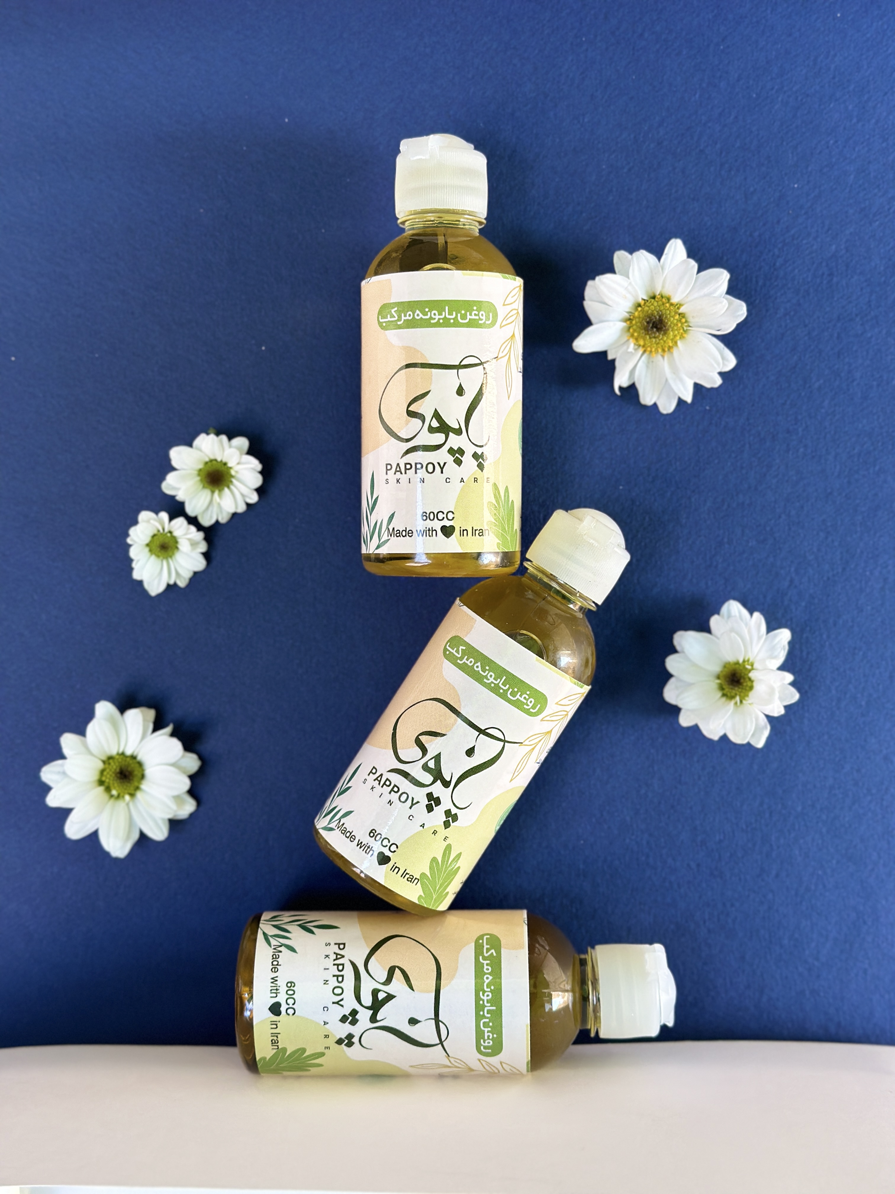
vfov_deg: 39.7
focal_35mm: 48
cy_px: 597
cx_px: 448
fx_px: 1655
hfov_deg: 30.3
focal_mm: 6.86
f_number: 1.78
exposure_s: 1/83
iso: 125
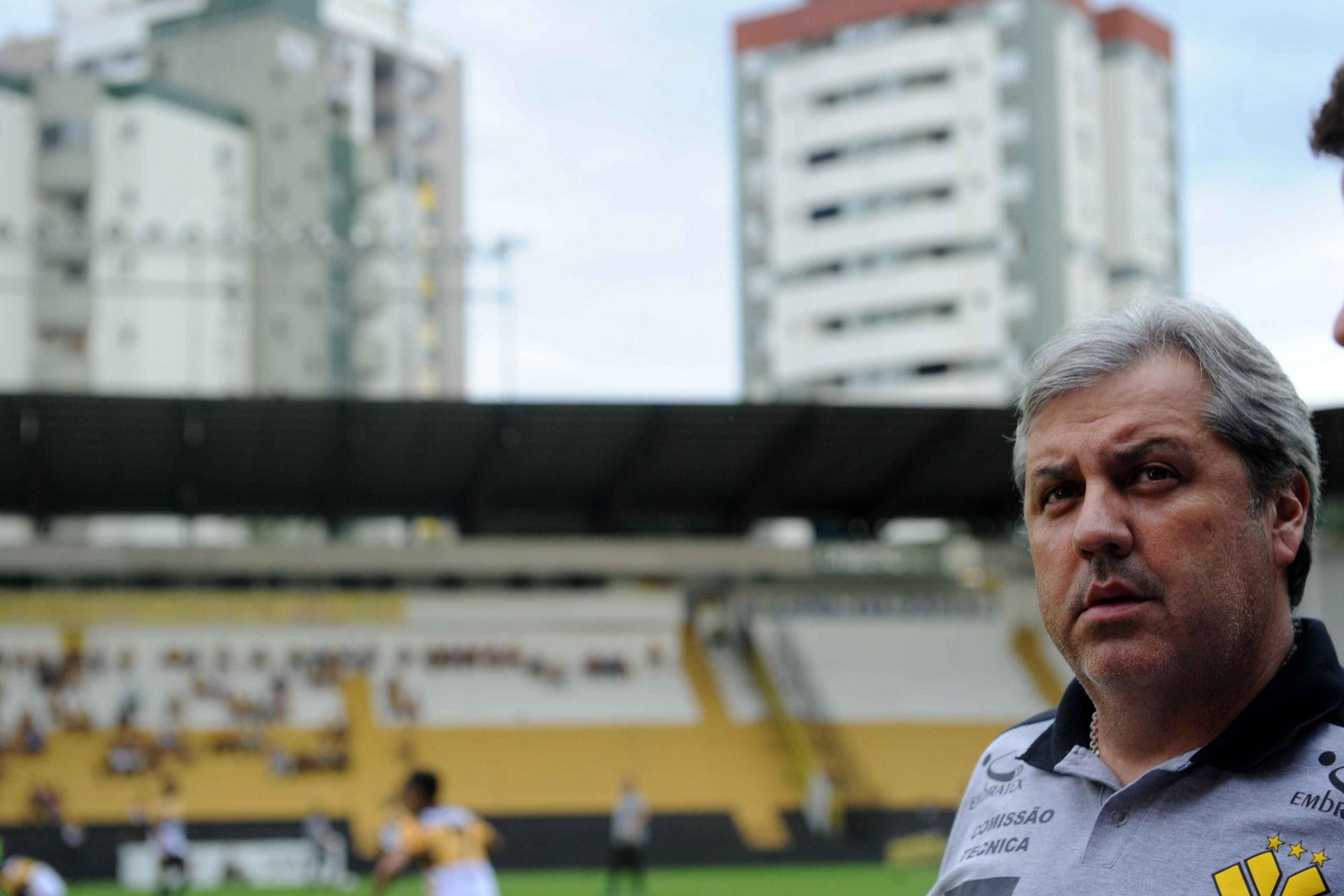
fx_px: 2650
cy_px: 446
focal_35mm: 71
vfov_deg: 19.2
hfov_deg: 28.5
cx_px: 666
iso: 1600
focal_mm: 70
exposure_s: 1/640
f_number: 5.6
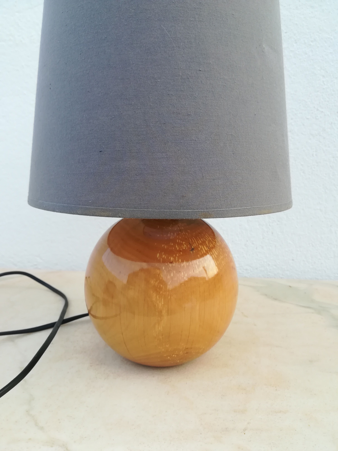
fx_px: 338
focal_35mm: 26
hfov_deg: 53.1
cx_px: 169
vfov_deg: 67.3
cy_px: 226
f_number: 2.2
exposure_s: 1/100
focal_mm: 3.83
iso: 64
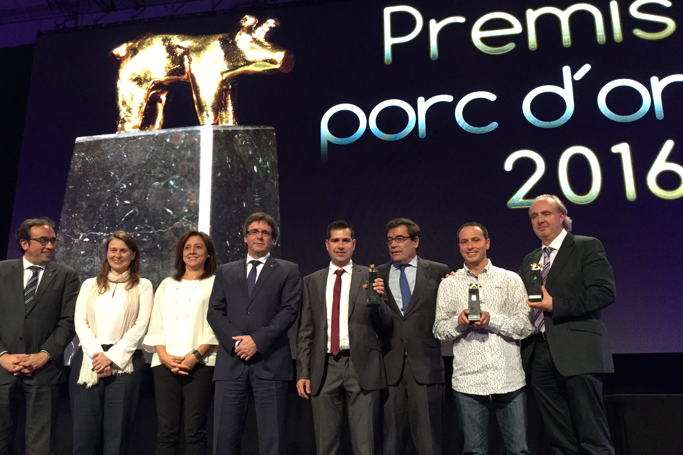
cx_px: 337
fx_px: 626
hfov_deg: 57.2
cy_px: 250
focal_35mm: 33
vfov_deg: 39.9
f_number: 2.4
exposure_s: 1/33
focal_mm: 3.3
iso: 160
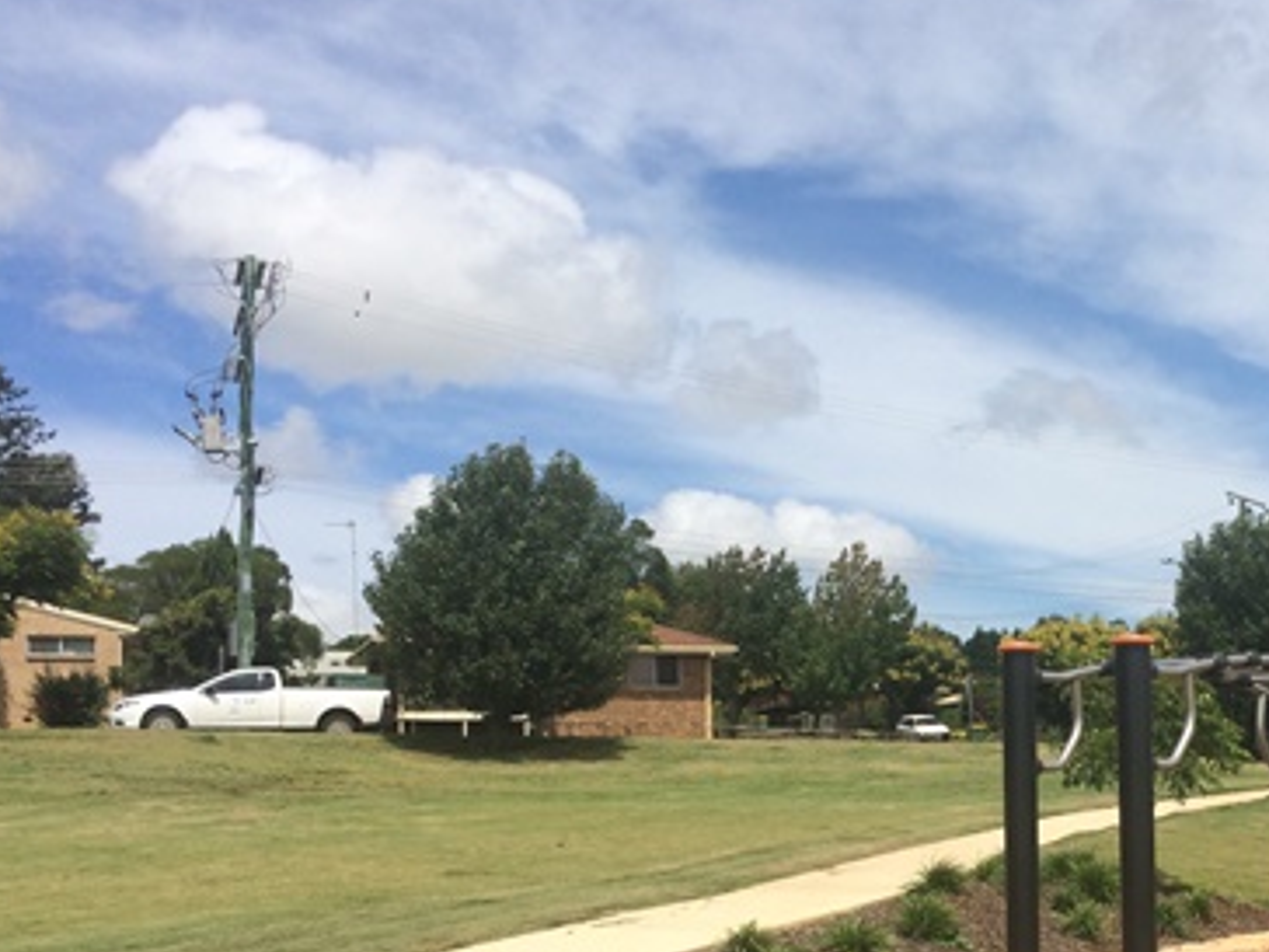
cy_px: 729
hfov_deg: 36.2
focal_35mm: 51
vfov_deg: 28.1
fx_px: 1870
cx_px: 1015
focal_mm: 4.15
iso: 32
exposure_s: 1/3731
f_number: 2.2
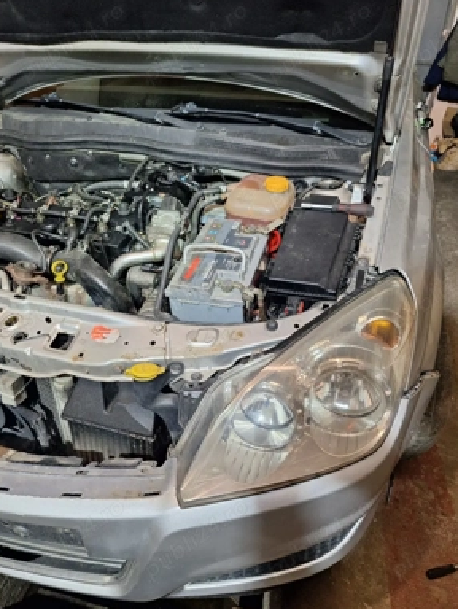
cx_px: 227
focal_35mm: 24
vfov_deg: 71.5
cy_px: 310
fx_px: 423
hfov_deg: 56.9
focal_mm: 5.54
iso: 160
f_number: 1.8
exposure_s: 1/50
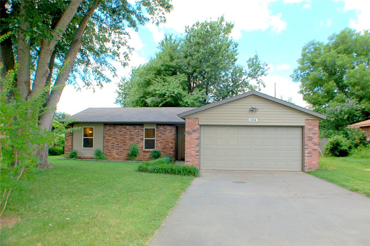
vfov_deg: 43.5
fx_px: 308
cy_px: 123
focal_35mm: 30
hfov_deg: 62.0
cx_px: 185
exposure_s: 1/500
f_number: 5
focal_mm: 20
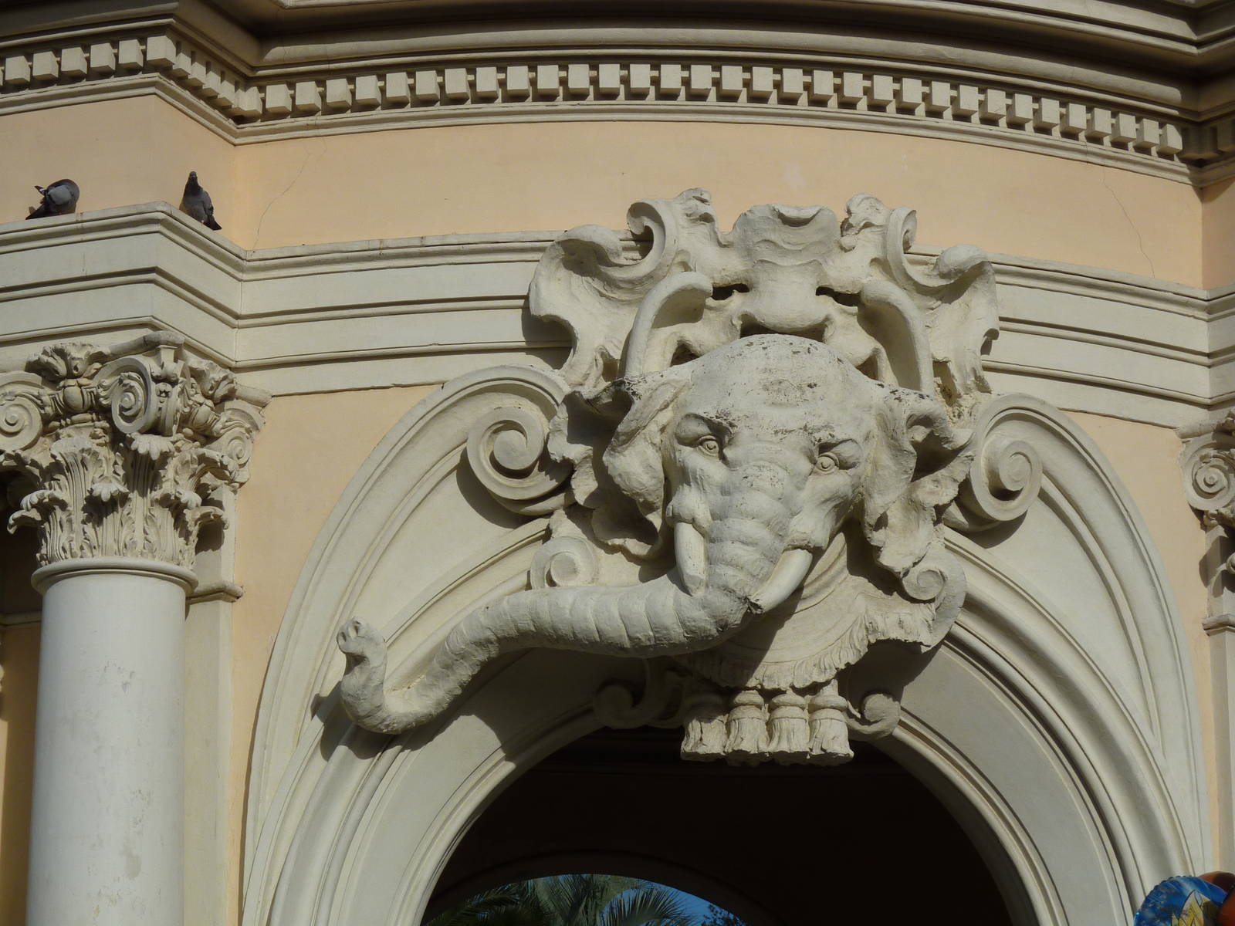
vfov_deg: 11.6
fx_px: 4567
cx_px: 618
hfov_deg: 15.4
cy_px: 463
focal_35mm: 128
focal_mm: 21
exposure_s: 1/1300
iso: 80
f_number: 6.3
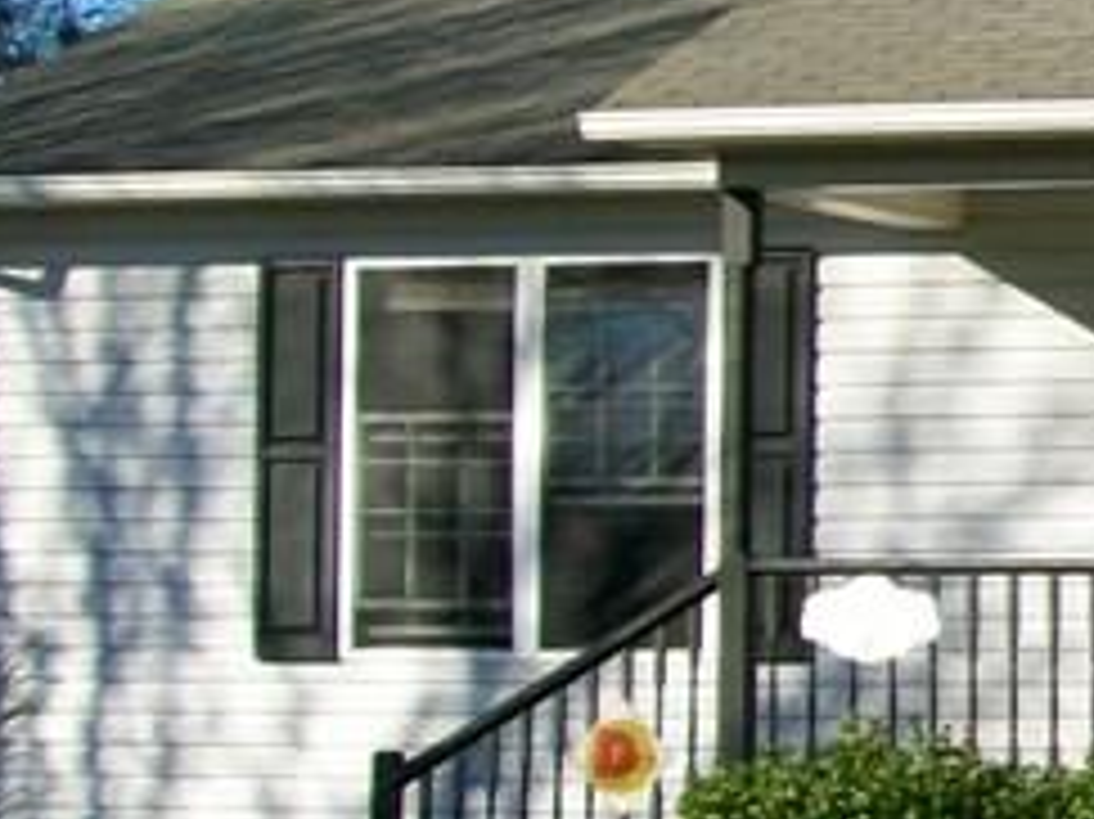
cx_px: 1990
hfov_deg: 9.9
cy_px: 576
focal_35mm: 190
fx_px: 6002
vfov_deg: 7.8
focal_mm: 7.6
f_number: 3
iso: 64
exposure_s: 1/640
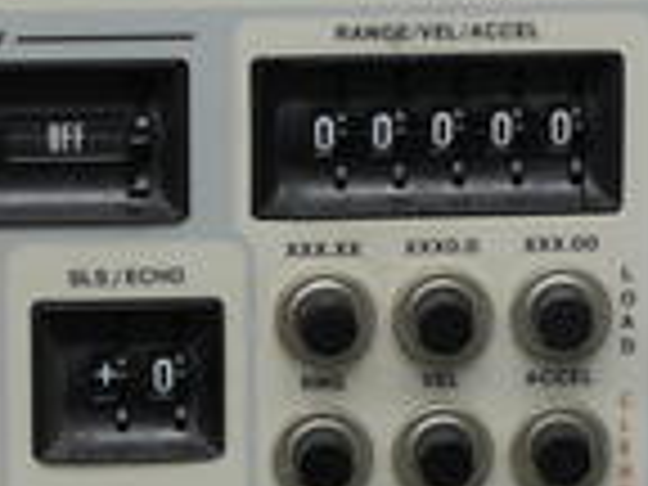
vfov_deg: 3.9
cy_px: 351
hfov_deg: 5.2
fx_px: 7188
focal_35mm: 384
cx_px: 351
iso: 400
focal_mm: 69
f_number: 11
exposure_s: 1/8
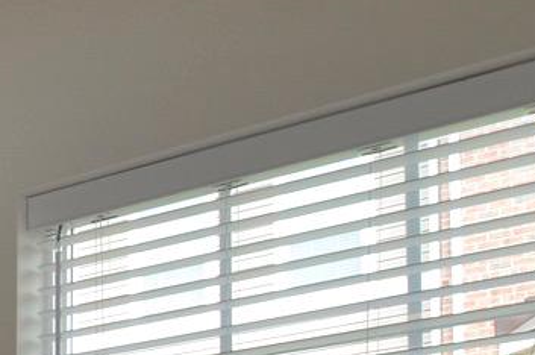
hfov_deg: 14.8
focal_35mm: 87
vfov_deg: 13.8
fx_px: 1291
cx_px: -740
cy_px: 652
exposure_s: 1/160
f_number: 6.3
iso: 400
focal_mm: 10
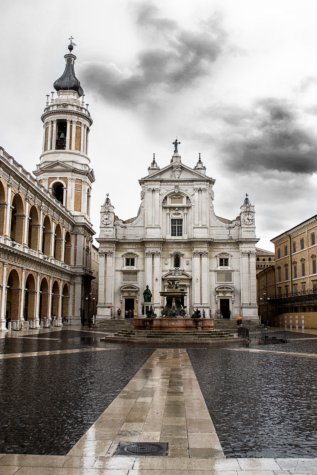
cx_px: 158
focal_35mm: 36
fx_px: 475
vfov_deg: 53.1
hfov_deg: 36.9
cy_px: 238
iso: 220
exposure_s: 1/125
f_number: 7.1
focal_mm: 24
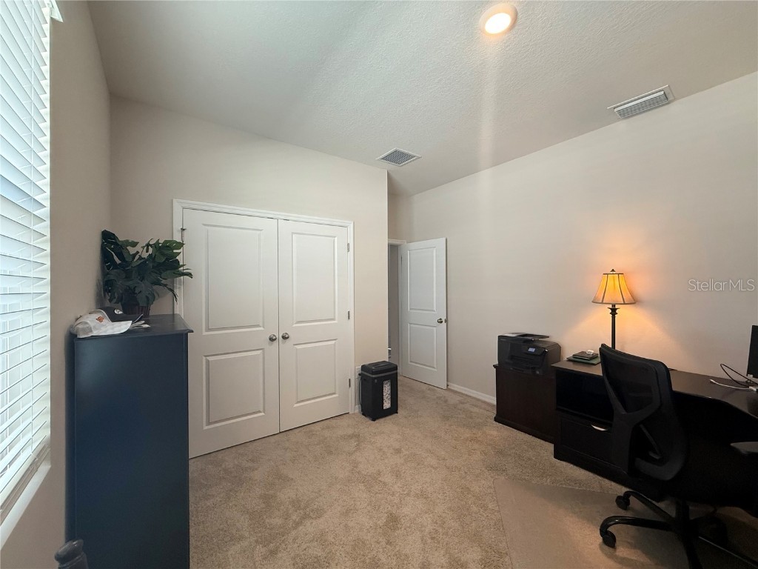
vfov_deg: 85.7
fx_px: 307
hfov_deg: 102.1
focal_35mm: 14
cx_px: 379
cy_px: 284
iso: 250
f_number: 2.2
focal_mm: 2.22
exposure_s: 1/120
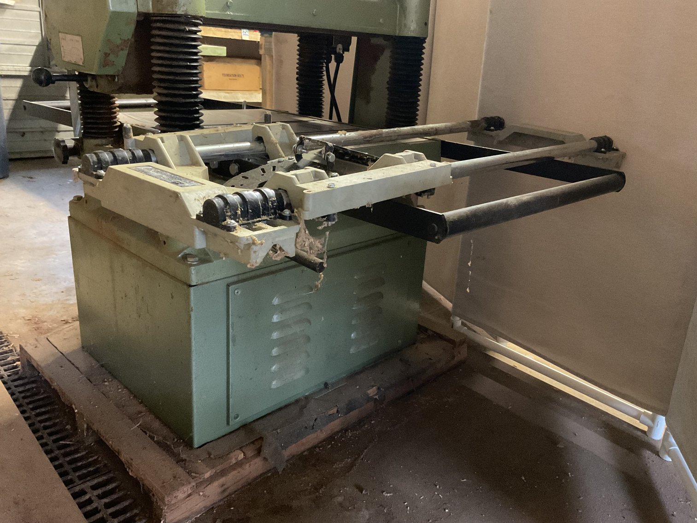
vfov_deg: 48.2
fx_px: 584
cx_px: 348
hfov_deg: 61.7
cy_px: 262
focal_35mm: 29
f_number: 1.8
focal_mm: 3
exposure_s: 1/30
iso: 500
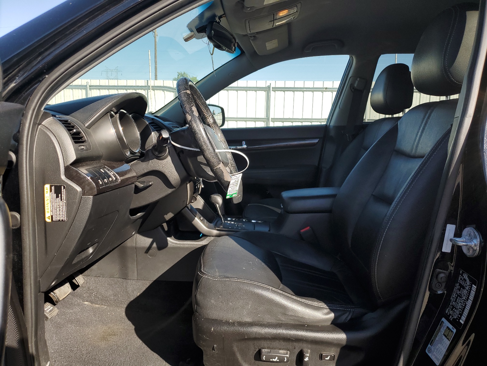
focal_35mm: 26
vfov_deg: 53.1
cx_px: 244
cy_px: 183
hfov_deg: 67.3
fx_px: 366
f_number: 1.5
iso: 50
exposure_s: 1/1250
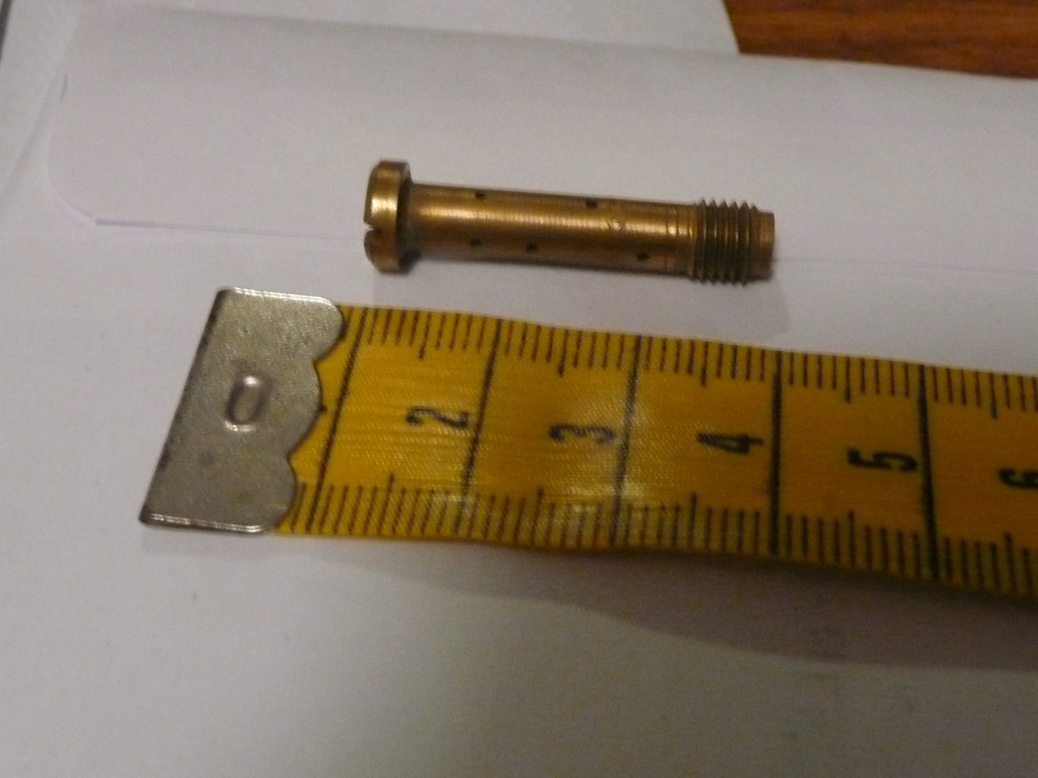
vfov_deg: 29.1
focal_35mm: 50
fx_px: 1499
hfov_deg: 38.2
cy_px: 389
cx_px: 519
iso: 800
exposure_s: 1/8
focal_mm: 8.2
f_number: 4.2
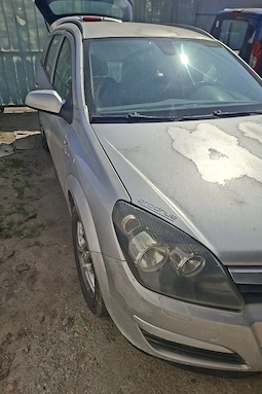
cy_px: 196
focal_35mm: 25
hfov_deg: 51.2
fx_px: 273
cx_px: 133
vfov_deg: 71.5
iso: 50
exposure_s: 1/10000
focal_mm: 5.54
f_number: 1.8
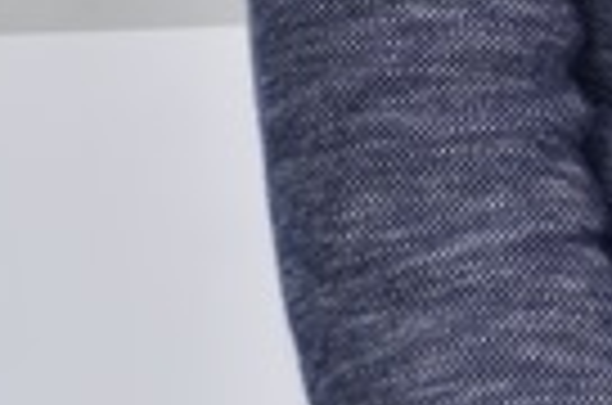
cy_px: -693
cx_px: 2169
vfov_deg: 1.8
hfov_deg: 2.7
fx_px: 12602
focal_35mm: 743
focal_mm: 66
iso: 200
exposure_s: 1/250
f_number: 8
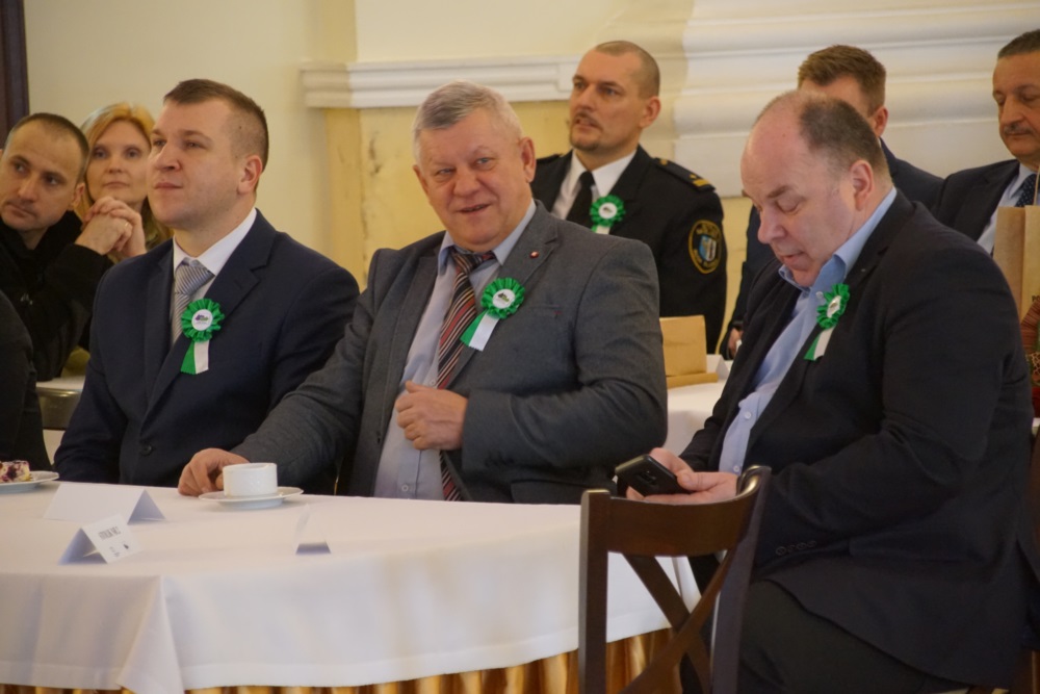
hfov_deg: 9.8
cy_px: 347
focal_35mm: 210
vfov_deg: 6.5
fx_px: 6067
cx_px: 520
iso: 3200
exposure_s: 1/20
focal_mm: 140
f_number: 5.6
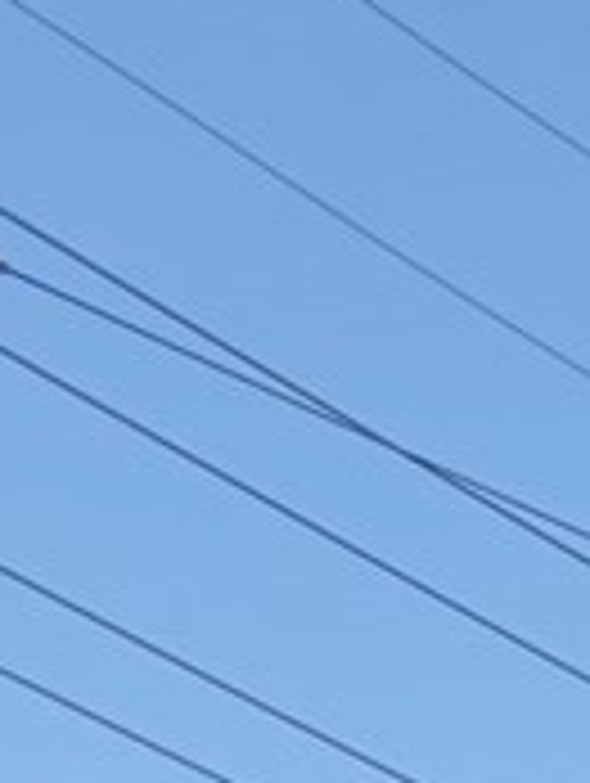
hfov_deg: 5.2
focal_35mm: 282
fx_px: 6393
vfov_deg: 6.8
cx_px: 1279
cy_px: 1629
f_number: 1.78
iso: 64
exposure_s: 1/685
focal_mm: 6.76
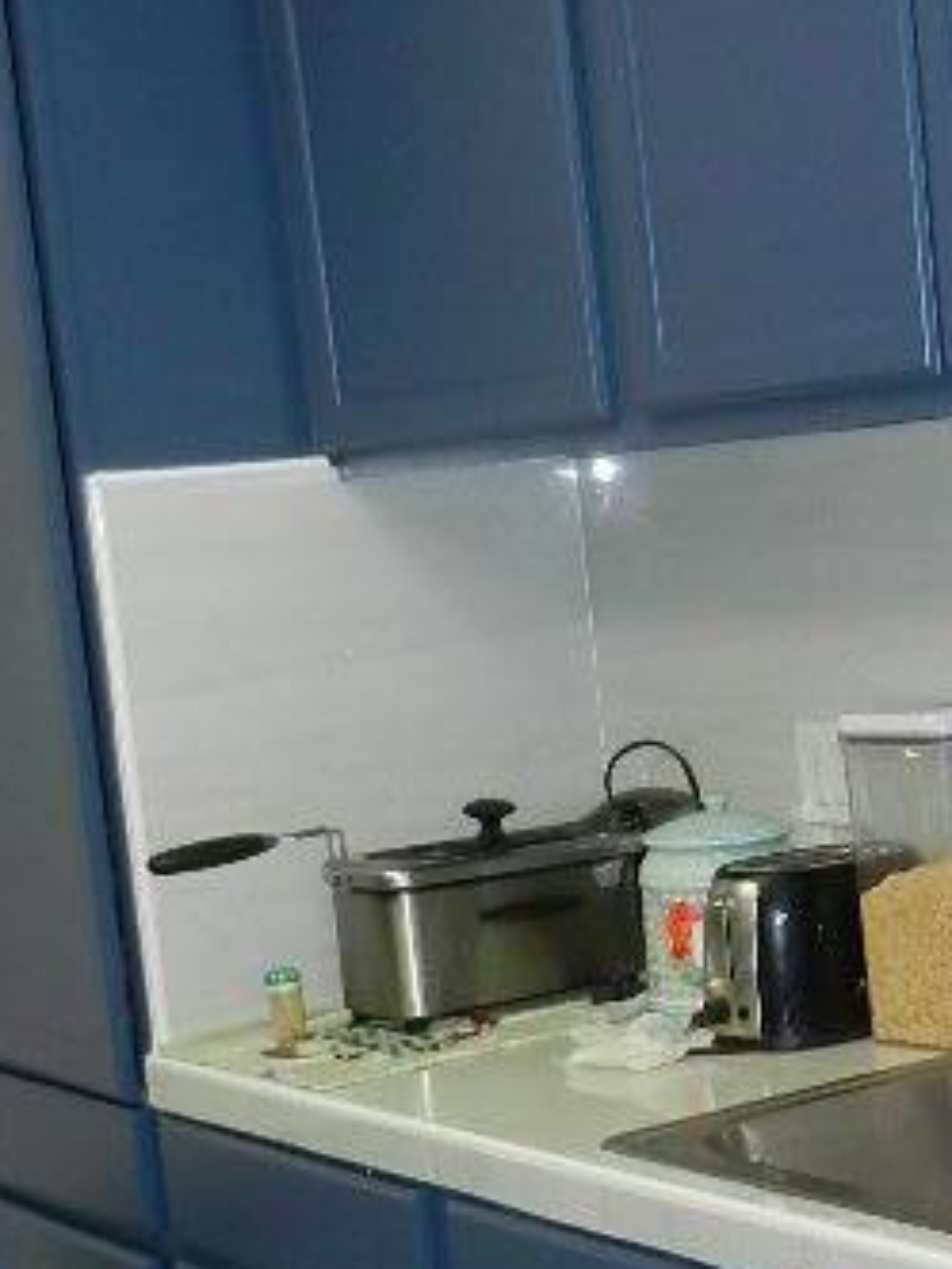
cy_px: 956
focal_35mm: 77
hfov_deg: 18.9
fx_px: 2824
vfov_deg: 25.0
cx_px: 780
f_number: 3.5
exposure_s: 1/30
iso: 200
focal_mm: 4.5
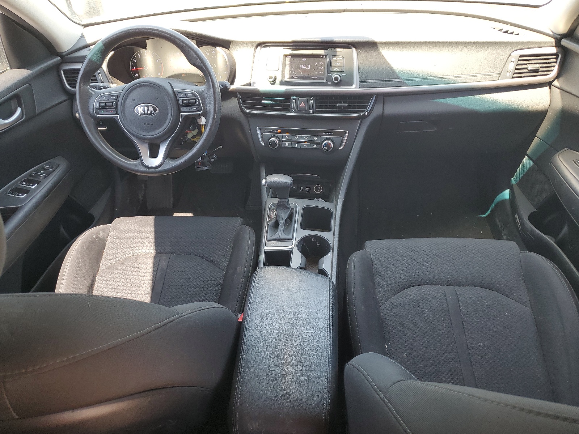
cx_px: 290
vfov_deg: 53.1
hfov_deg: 67.3
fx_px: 435
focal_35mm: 26
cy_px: 217
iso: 50
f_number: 1.5
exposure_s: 1/60.2
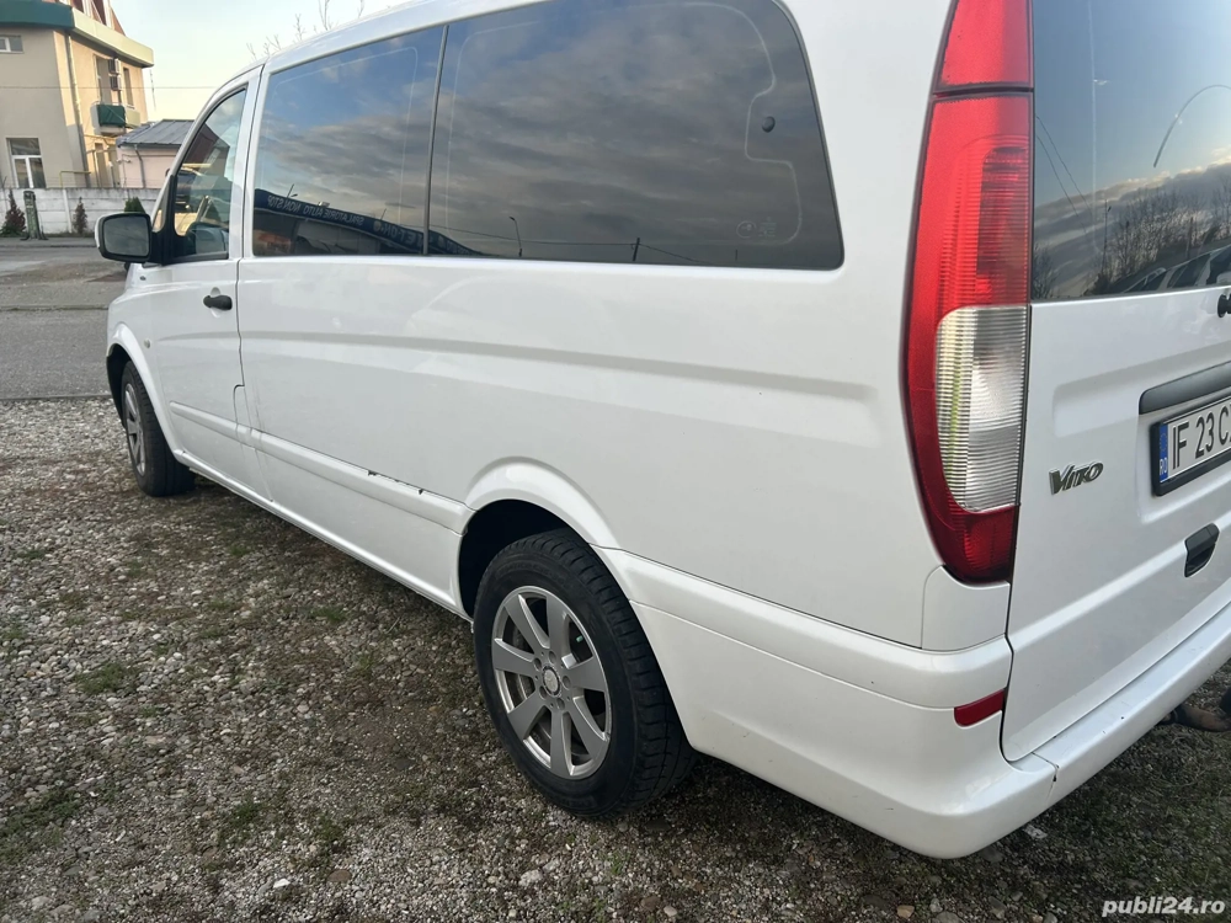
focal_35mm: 26
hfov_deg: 67.3
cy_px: 462
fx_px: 925
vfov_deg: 53.1
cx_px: 616
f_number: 1.5
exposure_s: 1/614
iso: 50
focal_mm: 5.7
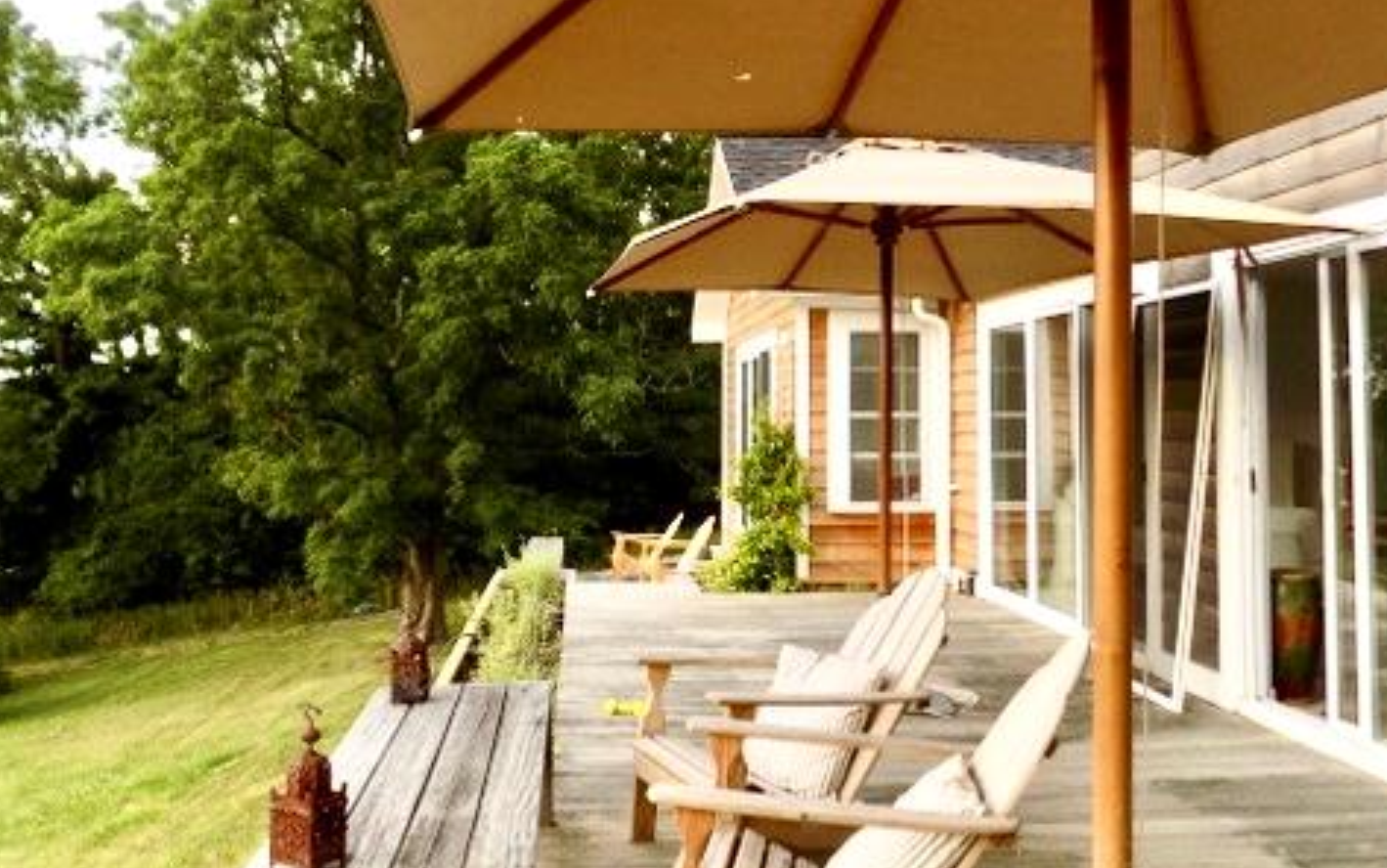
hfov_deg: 58.0
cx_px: 633
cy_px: 364
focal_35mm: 33
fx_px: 1248
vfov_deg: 38.3
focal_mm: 4
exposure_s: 1/125
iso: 80
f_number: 3.1
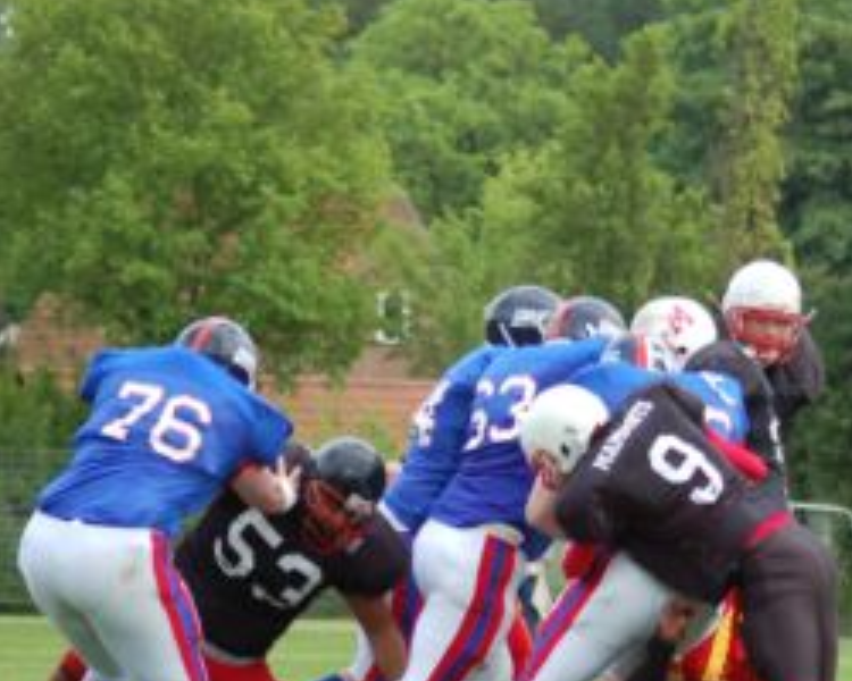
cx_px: 711
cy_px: 470
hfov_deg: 6.3
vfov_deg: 5.1
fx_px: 7716
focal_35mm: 306
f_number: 4.2
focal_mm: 120
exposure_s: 1/640
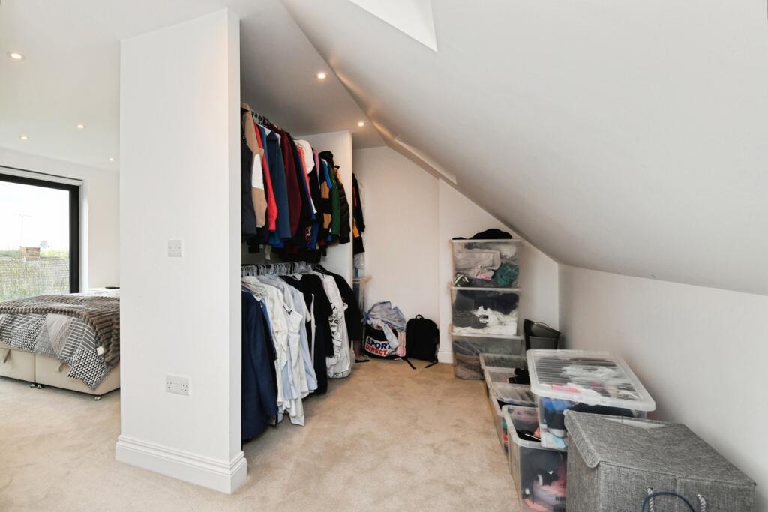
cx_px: 384
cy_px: 256
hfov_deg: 100.4
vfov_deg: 77.3
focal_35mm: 15
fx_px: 320
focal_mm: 15
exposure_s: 1/60
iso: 640
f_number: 11
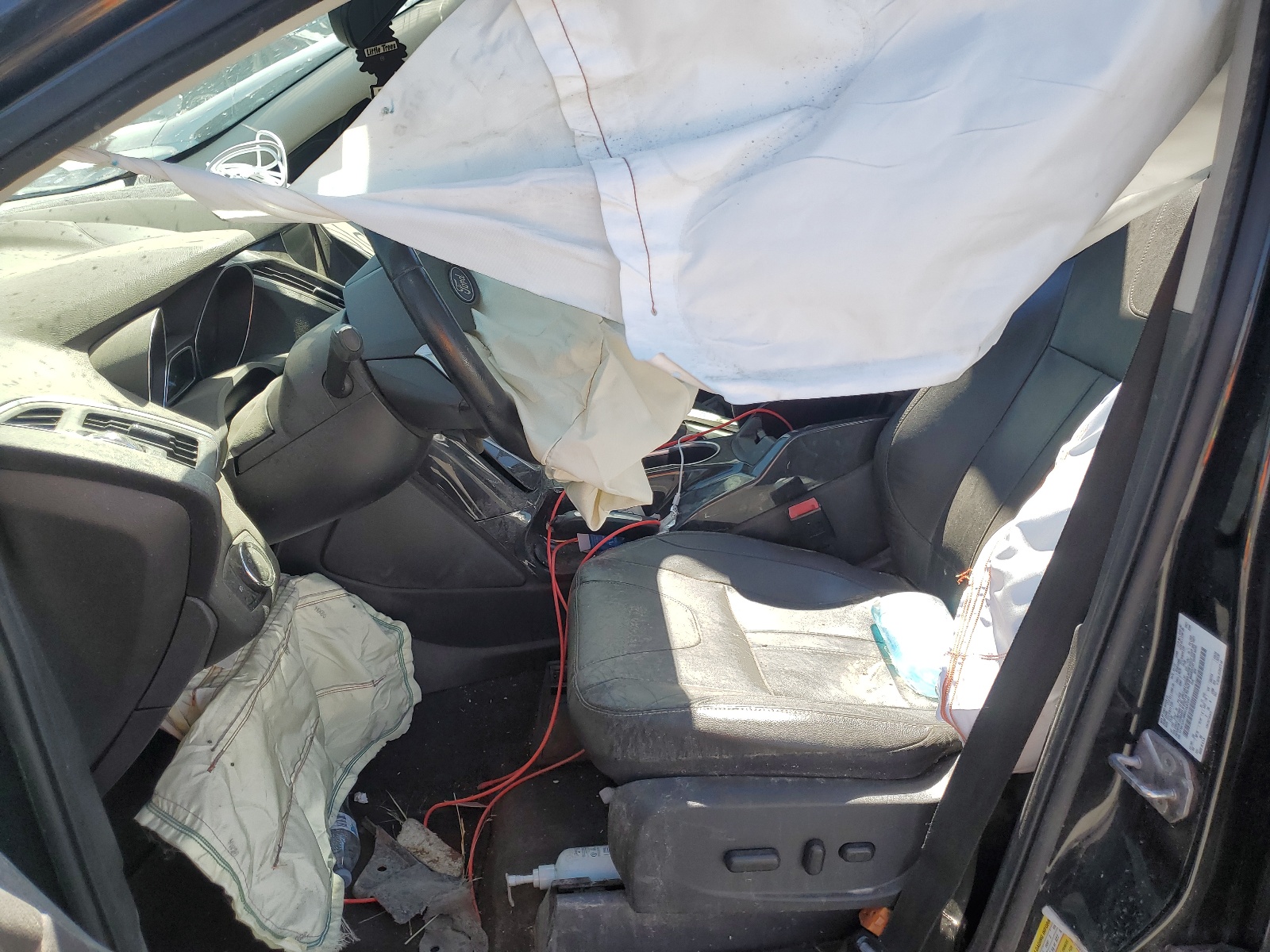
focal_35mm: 26
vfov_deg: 53.1
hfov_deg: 67.3
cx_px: 635
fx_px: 954
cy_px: 476
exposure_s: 1/833
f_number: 1.5
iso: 50
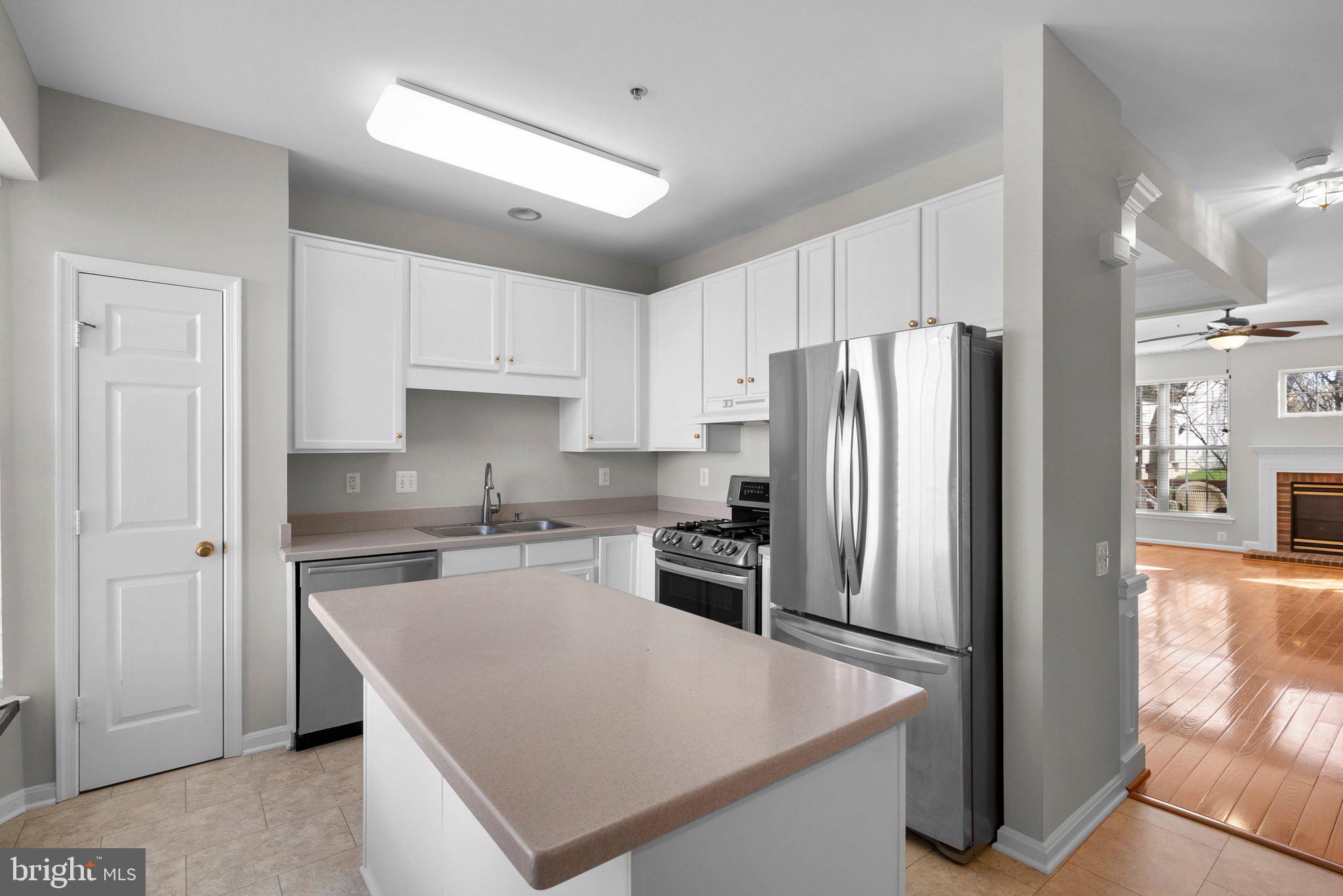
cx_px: 672
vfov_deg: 73.8
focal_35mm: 16
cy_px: 448
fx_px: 597
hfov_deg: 96.7
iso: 250
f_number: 8
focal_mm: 16
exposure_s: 1/13
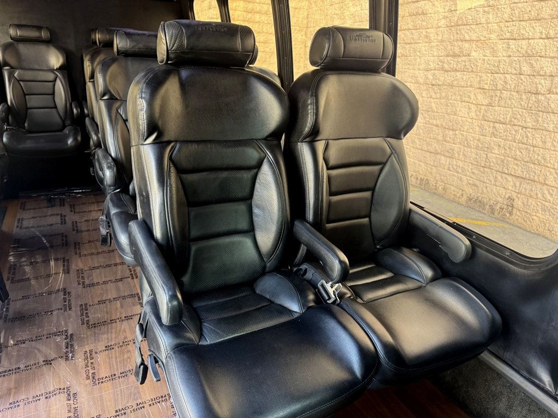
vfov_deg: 56.8
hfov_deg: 71.6
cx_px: 279
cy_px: 209
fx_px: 387
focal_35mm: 24
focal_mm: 6.76
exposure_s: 1/60
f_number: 1.78
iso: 400
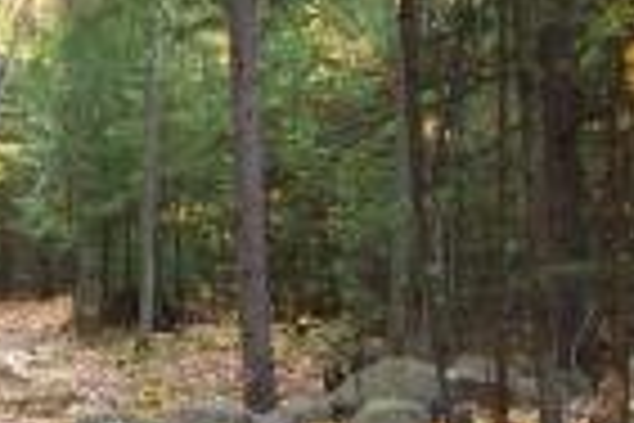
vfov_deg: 11.3
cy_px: 155
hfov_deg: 16.8
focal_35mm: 121
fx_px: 2131
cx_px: 144
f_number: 2.8
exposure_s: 1/90
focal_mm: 8
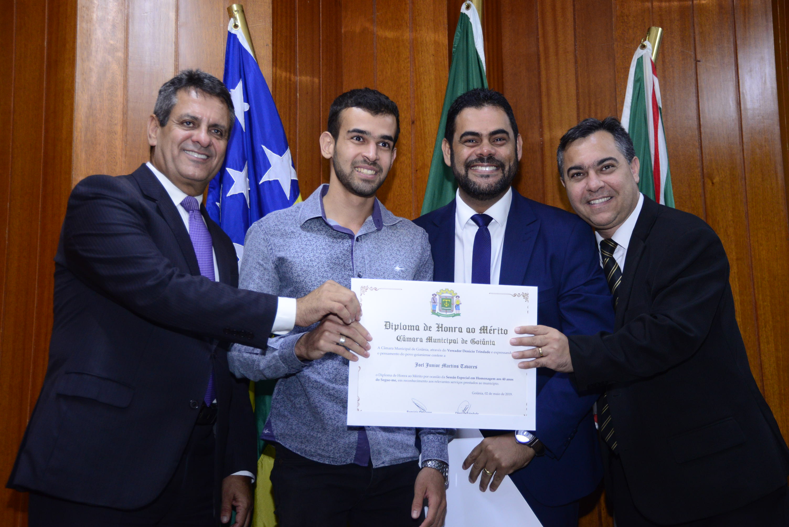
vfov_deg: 26.0
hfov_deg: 38.2
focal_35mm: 52
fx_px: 1140
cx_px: 394
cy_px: 264
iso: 2500
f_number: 4.8
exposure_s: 1/125
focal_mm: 52
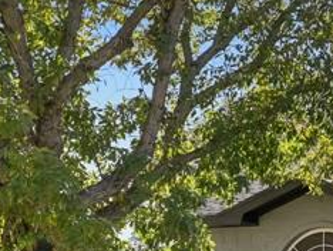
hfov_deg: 13.7
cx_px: 626
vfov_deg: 11.7
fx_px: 1213
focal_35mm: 126
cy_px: 233
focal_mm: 30
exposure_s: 1/500
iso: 400
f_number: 8
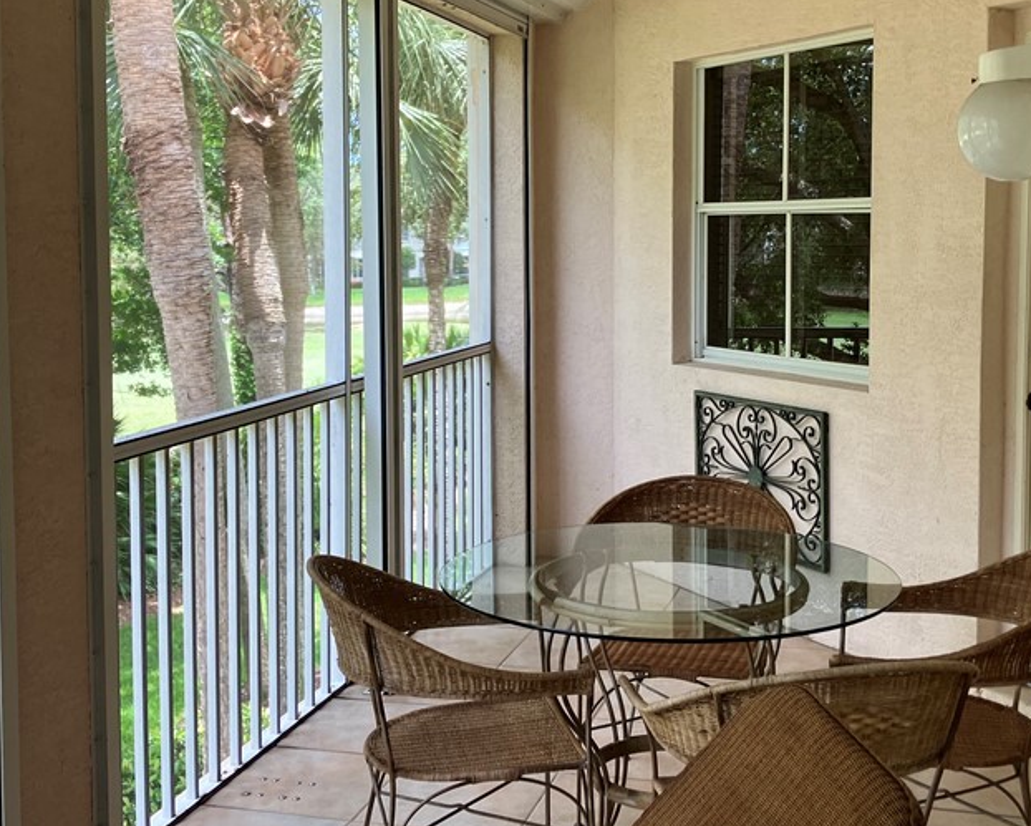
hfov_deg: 41.1
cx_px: 522
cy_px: 337
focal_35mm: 45
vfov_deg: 33.4
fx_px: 1374
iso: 40
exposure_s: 1/120
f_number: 1.8
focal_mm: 3.99
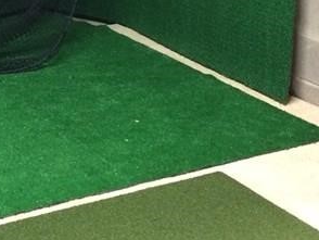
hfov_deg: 18.7
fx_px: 932
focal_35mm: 101
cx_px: -28
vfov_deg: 13.9
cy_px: -105
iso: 250
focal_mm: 4.15
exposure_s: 1/17
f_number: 2.2
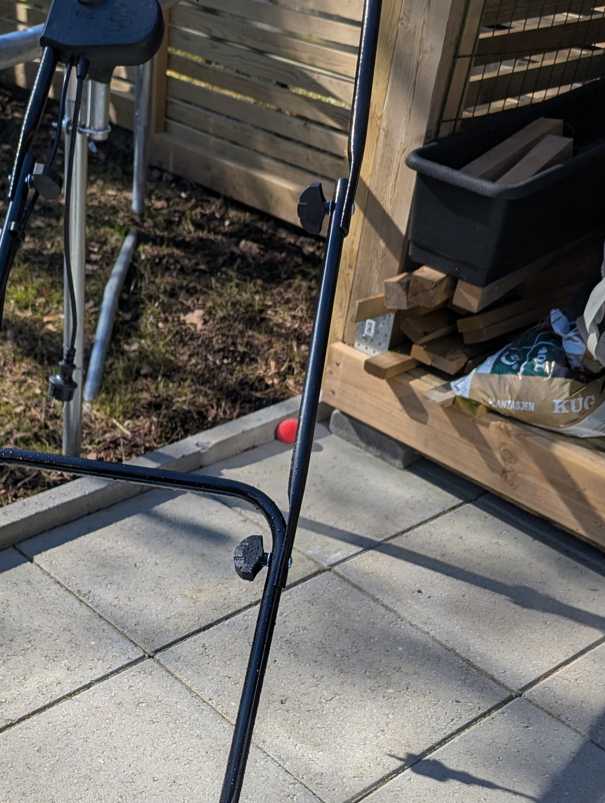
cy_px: 625
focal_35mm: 47
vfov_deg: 39.0
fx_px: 1092
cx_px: 122
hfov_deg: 30.2
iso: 48
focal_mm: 6.81
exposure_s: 1/1381
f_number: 1.85
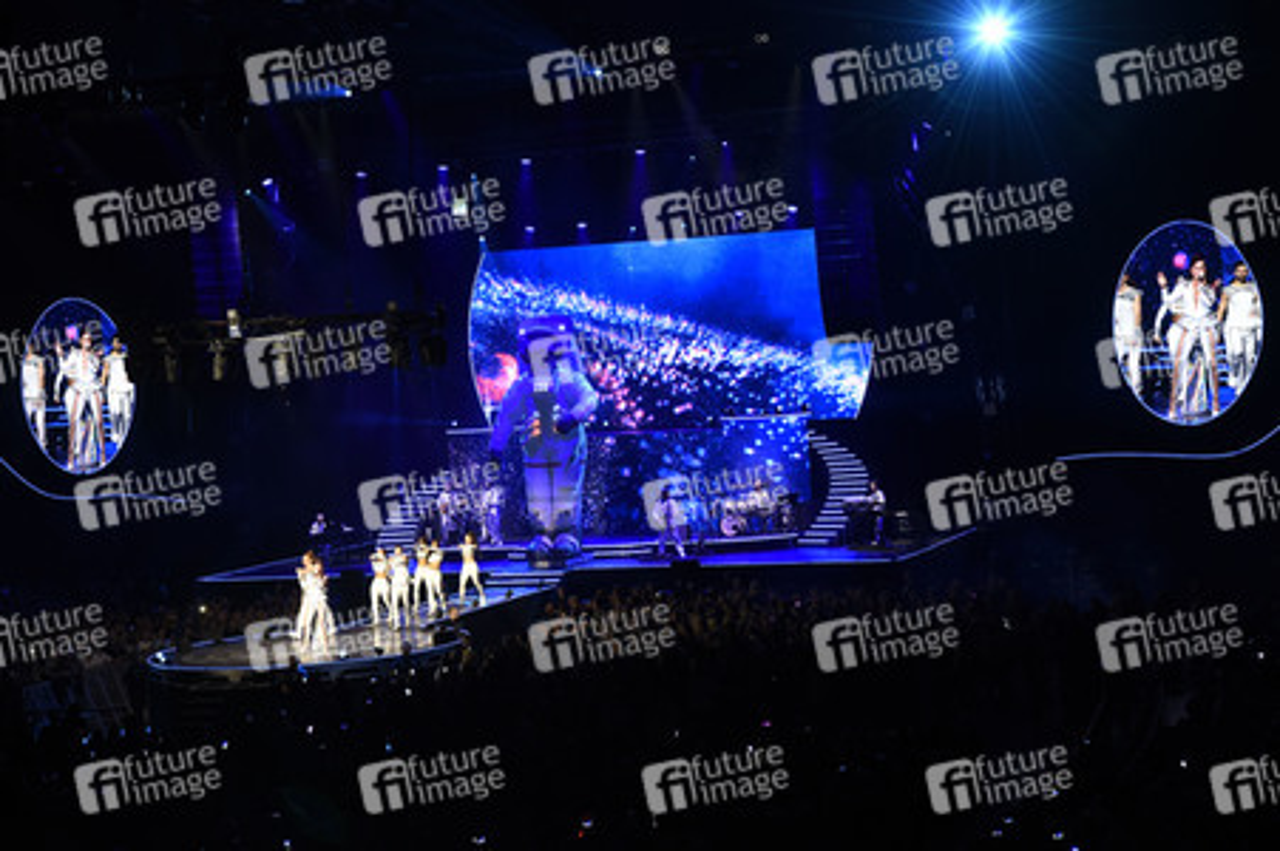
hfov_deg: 28.9
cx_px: 640
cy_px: 426
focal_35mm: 70
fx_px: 2487
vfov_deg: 19.4
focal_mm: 70
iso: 1600
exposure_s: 1/60
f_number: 6.3
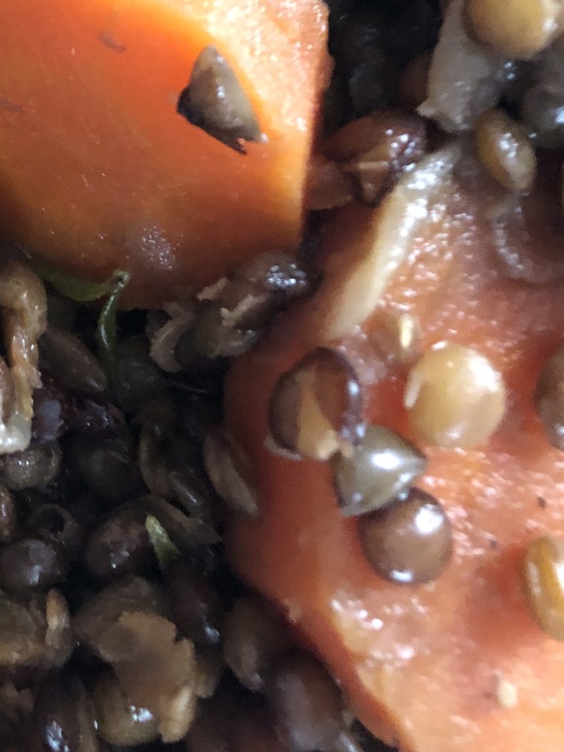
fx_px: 1456
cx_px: -62
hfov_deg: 20.8
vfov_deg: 27.4
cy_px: 13
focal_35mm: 67
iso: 80
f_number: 1.8
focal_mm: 3.99
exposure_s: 1/5
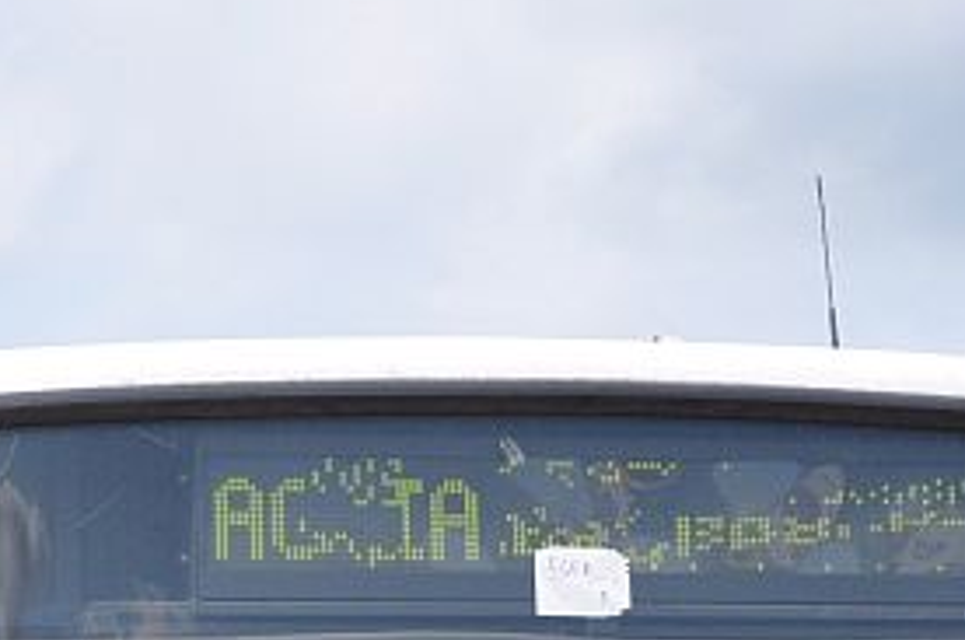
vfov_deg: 5.5
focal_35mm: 245
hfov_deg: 8.4
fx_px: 6556
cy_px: 1189
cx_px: 322
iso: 400
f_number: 5.6
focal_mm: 42
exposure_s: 1/1250
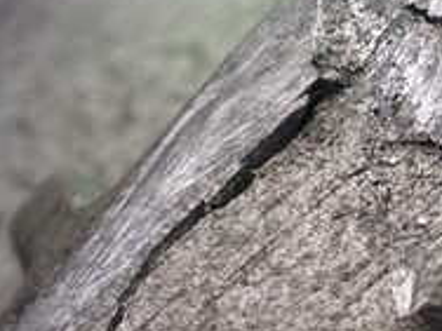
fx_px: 1226
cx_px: 383
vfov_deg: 15.4
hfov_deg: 20.1
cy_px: 120
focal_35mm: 96
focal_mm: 5.4
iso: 800
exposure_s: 1/50
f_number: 2.3
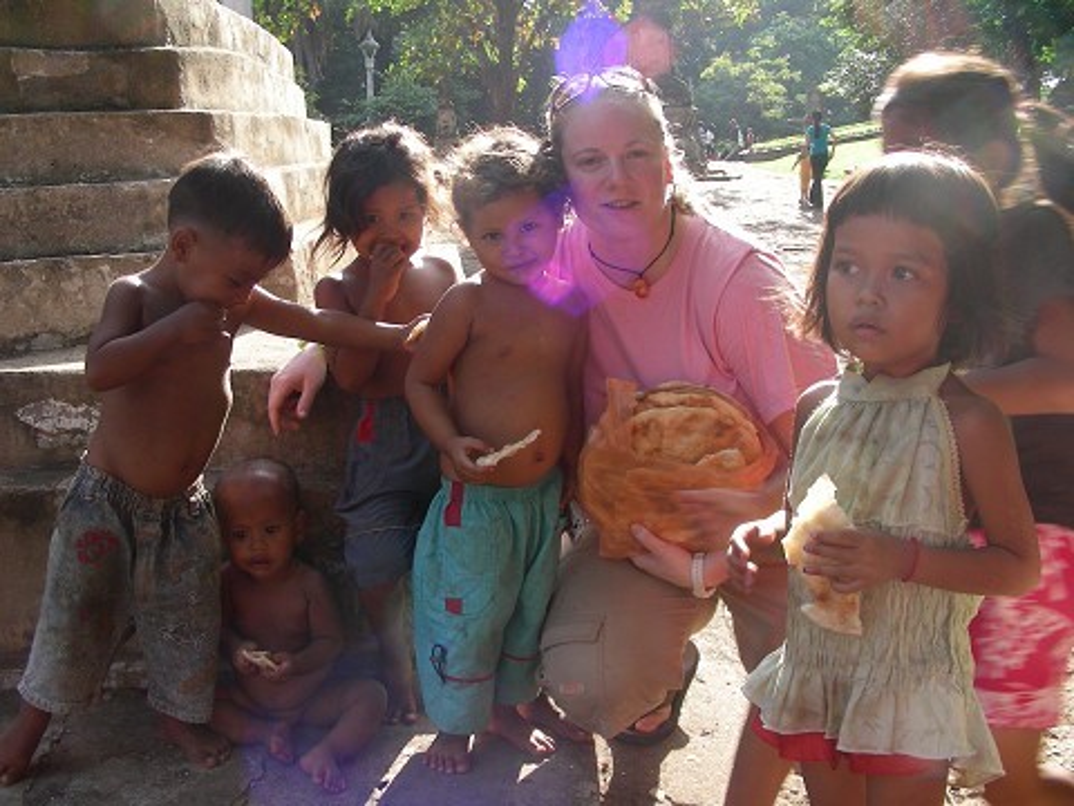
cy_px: 403
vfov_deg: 37.7
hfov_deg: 49.0
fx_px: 1179
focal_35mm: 38
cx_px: 537
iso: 50
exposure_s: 1/128
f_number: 4
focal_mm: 6.3
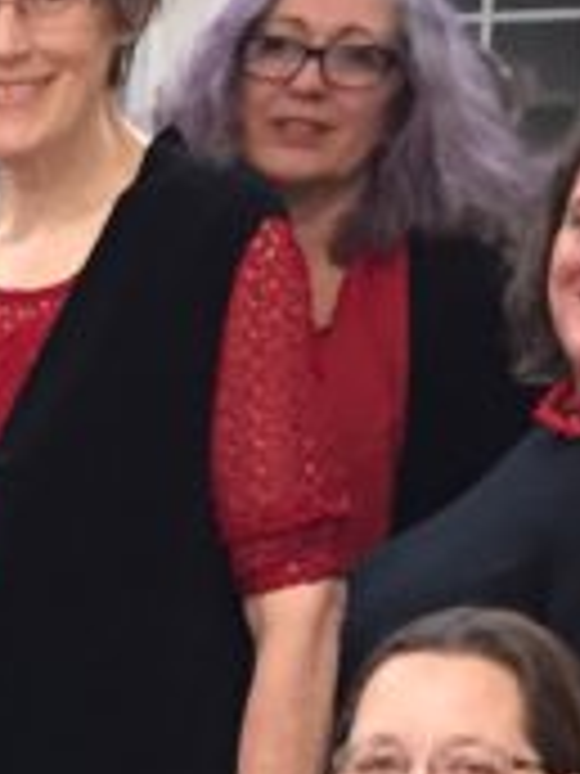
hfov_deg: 8.0
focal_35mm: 173
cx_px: -778
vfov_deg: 10.7
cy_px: 1382
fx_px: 3865
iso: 160
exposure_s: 1/30
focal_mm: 4.15
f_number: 2.2
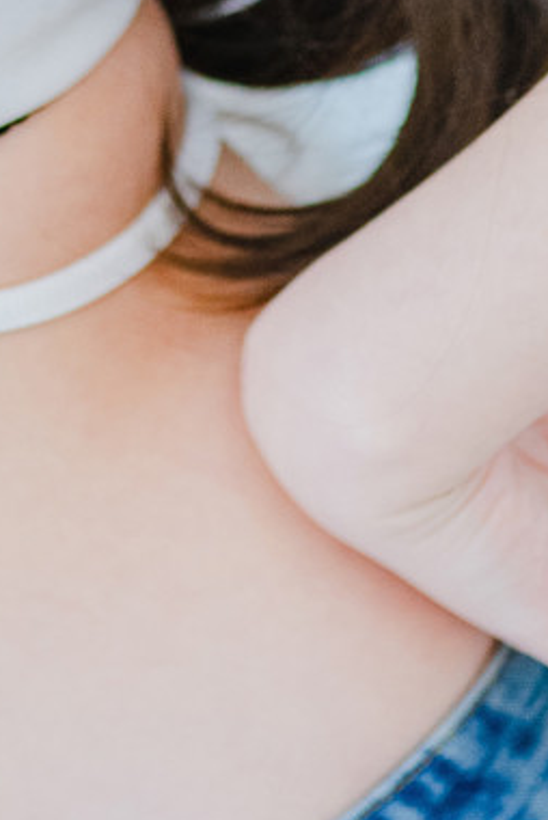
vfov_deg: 9.6
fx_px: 4718
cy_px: -457
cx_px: -2
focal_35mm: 207
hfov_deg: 6.6
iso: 800
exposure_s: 1/100
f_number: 2
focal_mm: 35
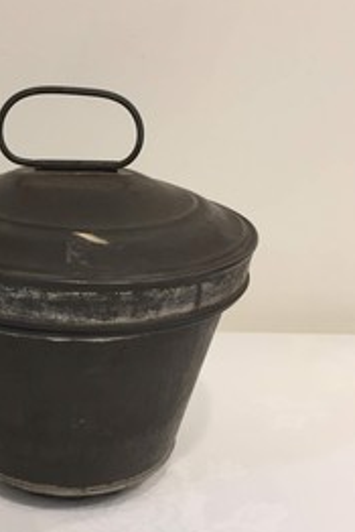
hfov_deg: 28.7
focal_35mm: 46
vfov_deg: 42.5
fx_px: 679
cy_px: 319
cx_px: 73
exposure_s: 1/30
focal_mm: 4.15
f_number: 2.2
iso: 40
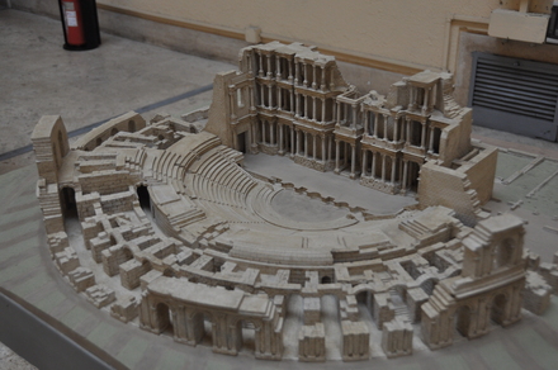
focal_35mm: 46
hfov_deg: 42.4
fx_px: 720
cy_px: 185
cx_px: 279
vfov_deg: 28.9
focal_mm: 31
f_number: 4.2
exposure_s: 1/80
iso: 640
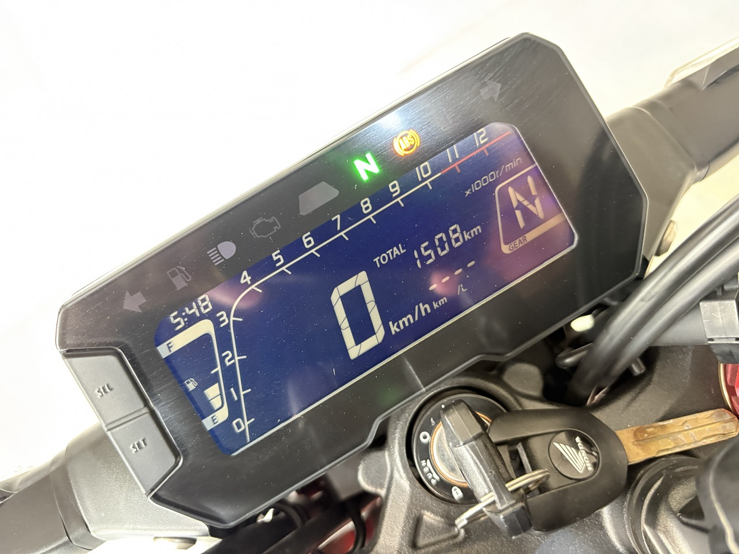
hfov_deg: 67.3
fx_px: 555
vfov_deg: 53.1
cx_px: 370
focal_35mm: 26
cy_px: 277
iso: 640
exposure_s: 1/30
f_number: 1.6
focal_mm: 5.96
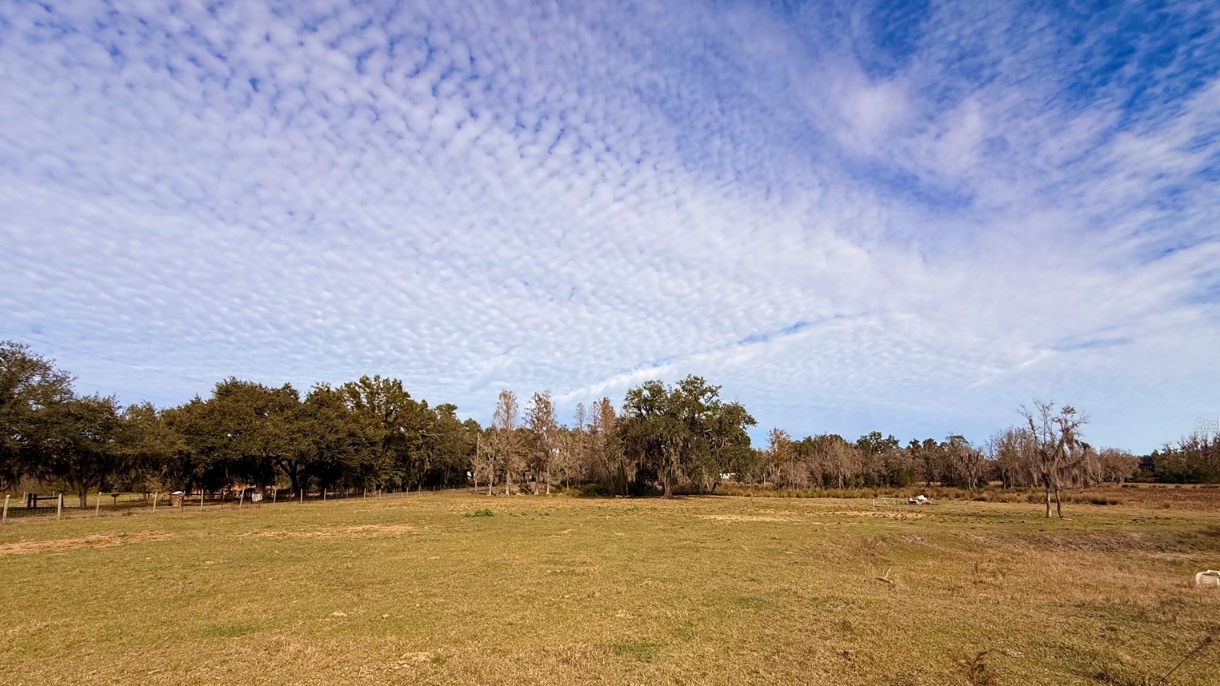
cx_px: 631
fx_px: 518
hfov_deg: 99.3
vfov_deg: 66.2
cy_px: 425
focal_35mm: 16
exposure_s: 1/3125
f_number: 2.2
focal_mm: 2.22
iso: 50
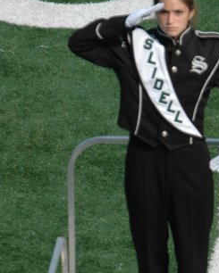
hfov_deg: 1.4
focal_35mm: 1103
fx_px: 8932
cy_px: 112
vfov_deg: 1.8
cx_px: 150
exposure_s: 1/500
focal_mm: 400
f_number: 5.6
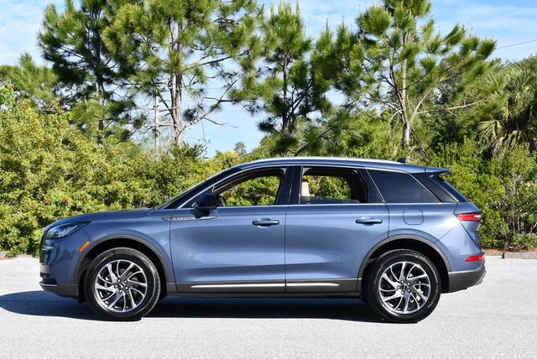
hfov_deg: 34.5
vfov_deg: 23.4
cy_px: 180
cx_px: 268
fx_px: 866
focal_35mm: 58
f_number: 8
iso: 160
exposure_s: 1/250
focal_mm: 29
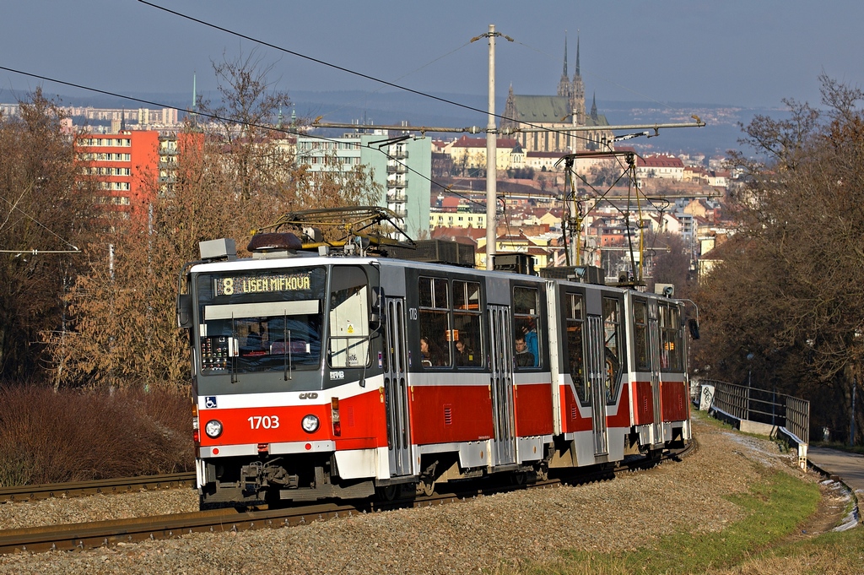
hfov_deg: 15.9
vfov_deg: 10.6
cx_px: 432
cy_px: 288
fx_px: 3093
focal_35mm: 129
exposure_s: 1/640
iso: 200
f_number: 7.1
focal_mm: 86
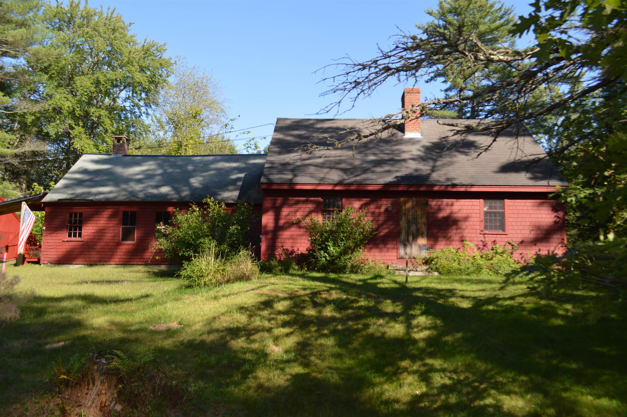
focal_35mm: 27
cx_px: 314
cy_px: 208
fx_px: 470
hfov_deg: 67.4
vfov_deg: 47.8
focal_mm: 18
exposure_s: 1/200
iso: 100
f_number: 5
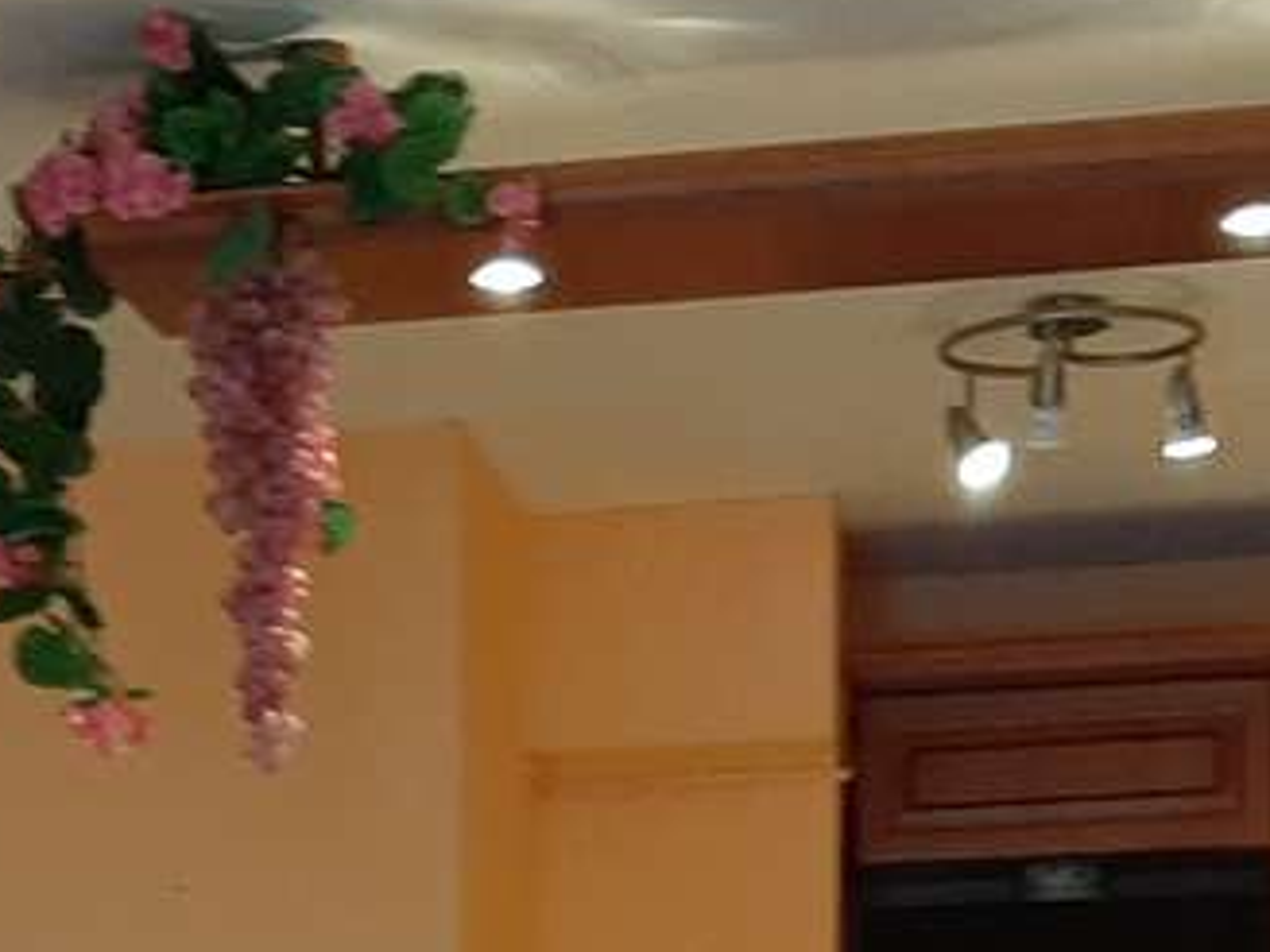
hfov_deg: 16.3
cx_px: 58
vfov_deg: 11.2
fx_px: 4366
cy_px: 1933
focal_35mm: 119
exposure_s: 1/50
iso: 100
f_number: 1.7
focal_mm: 3.93
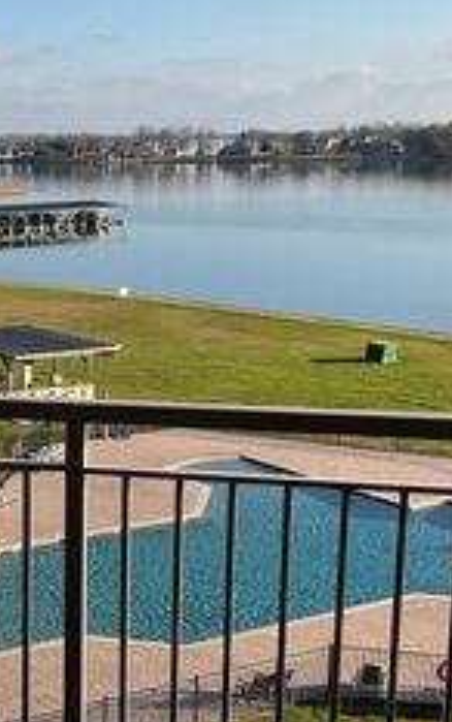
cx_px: -56
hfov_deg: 18.9
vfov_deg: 30.9
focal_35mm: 66
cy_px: 445
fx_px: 1298
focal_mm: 3
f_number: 1.8
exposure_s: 1/1342
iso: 25
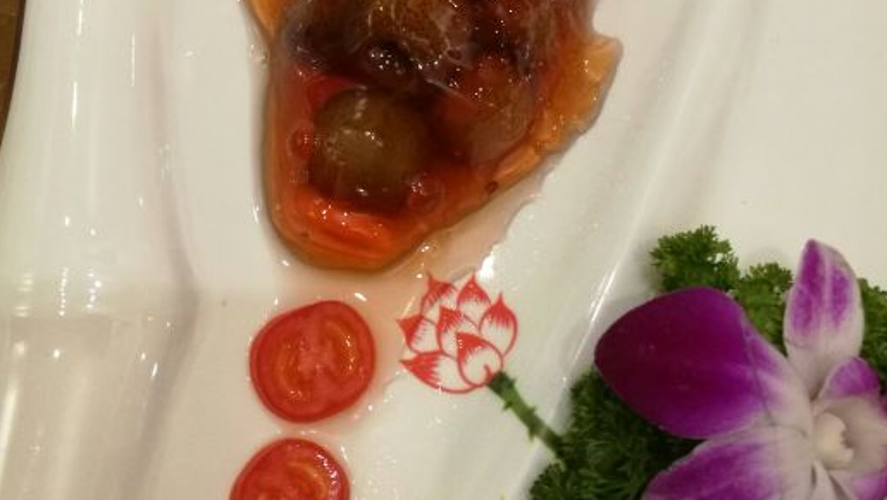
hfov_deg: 50.5
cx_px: 449
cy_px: 124
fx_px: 941
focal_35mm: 40
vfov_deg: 29.3
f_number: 2.2
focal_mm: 4.5
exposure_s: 1/33.3
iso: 400
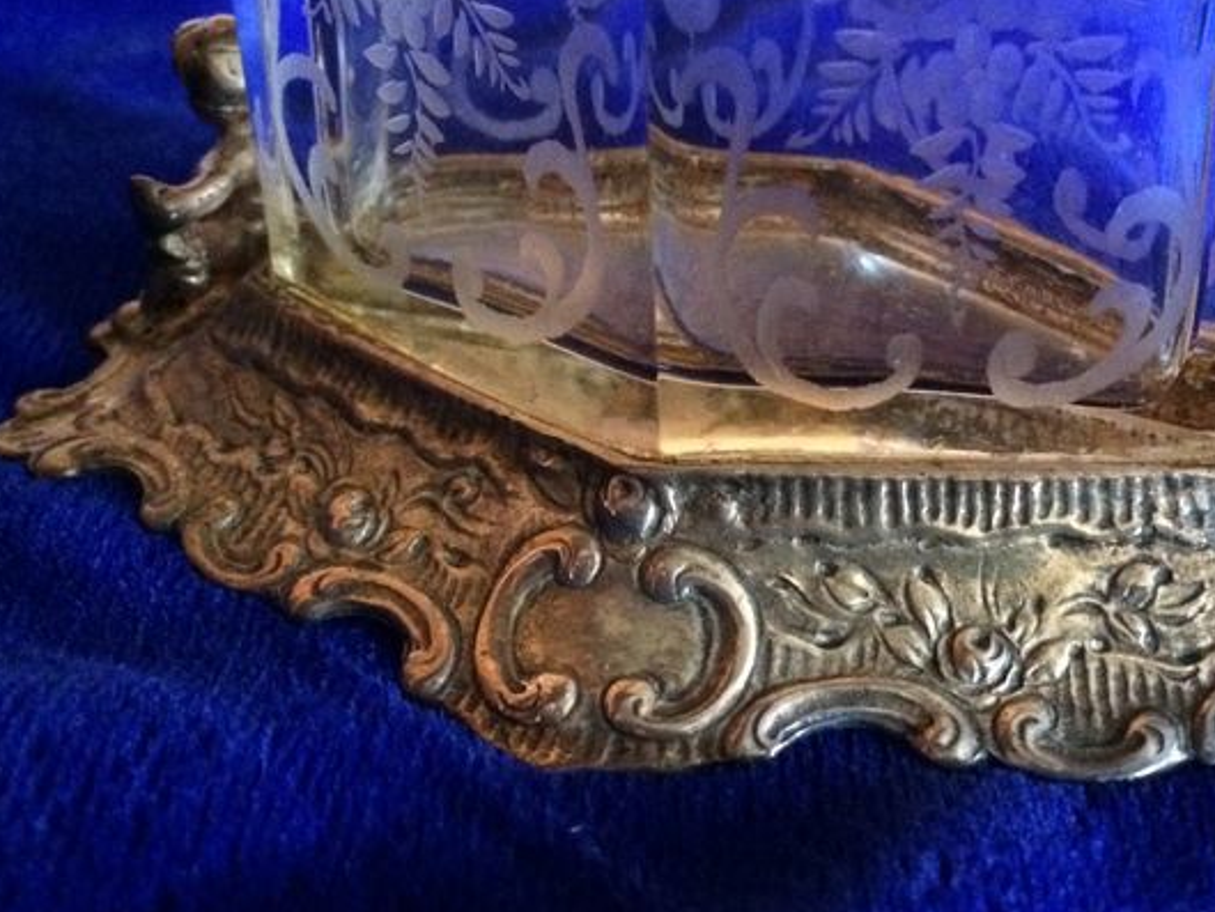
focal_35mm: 51
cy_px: 311
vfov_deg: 28.4
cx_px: 797
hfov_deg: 37.1
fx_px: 1790
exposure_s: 1/15
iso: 500
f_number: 2.2
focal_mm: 4.12
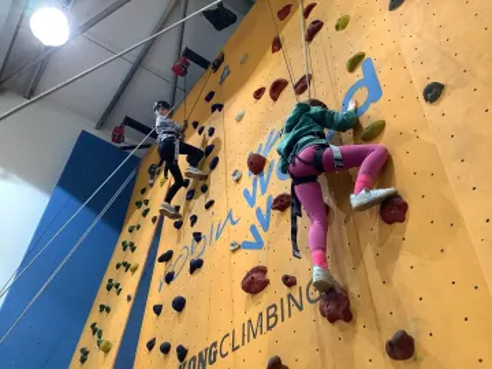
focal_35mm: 31
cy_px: 184
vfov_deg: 45.4
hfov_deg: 58.4
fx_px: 441
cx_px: 246
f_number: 2.4
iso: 125
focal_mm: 3.3
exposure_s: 1/50
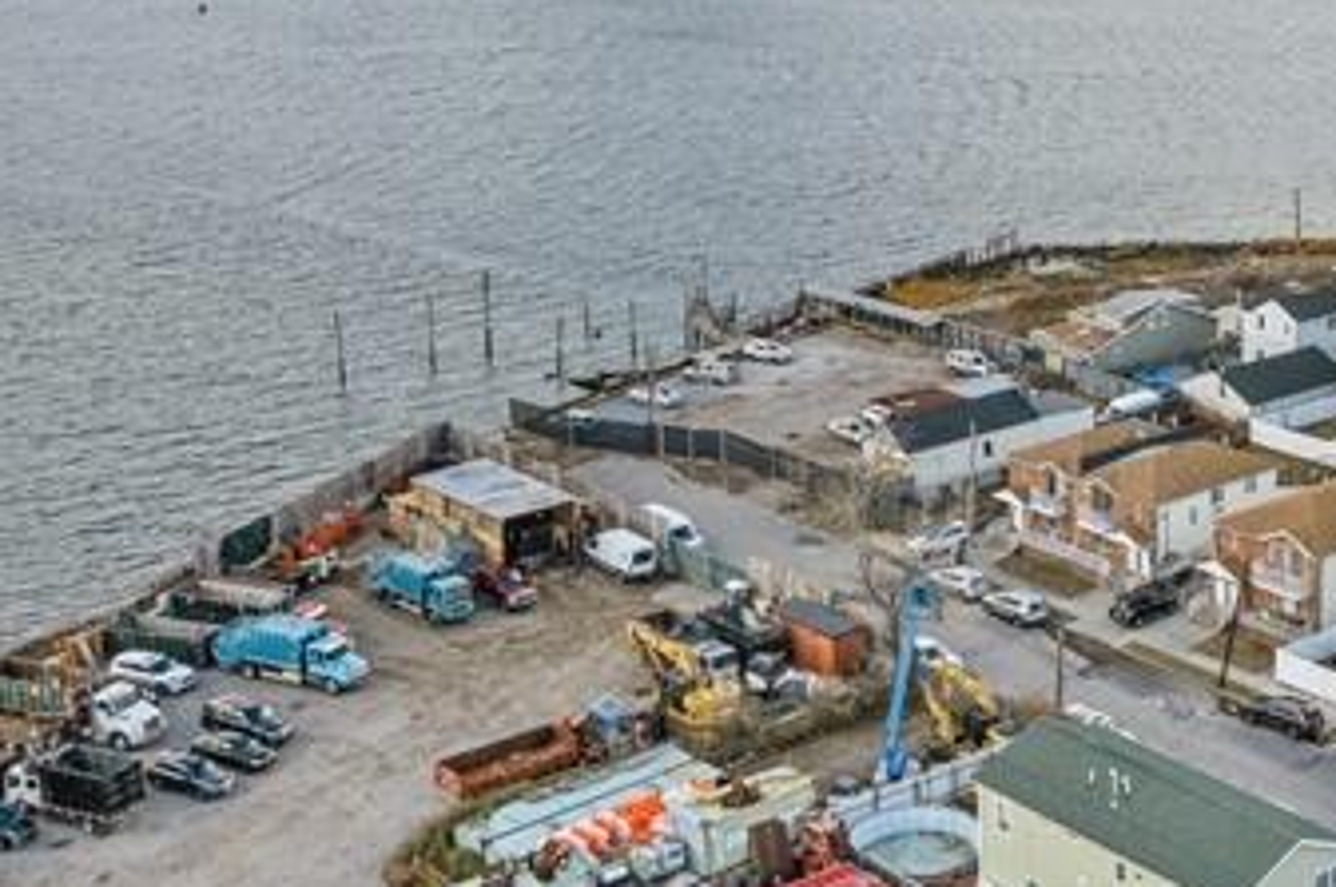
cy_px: 189
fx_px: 2186
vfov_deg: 22.6
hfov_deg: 32.8
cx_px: 1117
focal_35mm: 59
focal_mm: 8.38
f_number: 2.4
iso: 100
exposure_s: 1/1250
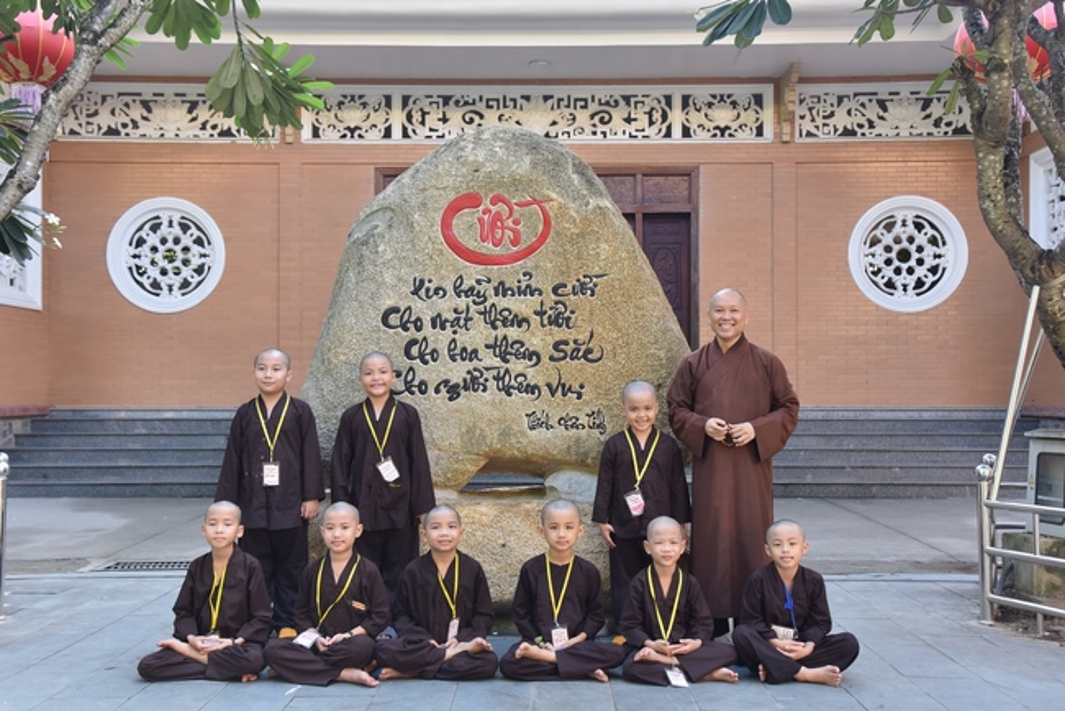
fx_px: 1125
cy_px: 356
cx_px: 532
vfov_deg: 35.1
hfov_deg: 50.7
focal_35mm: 38
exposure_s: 1/125
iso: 320
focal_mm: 38
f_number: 5.6
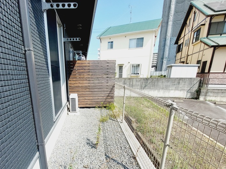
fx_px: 118
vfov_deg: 69.9
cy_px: 110
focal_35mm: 18
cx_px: 91
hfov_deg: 86.7
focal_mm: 1.74
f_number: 2.2
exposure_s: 1/1331
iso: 50
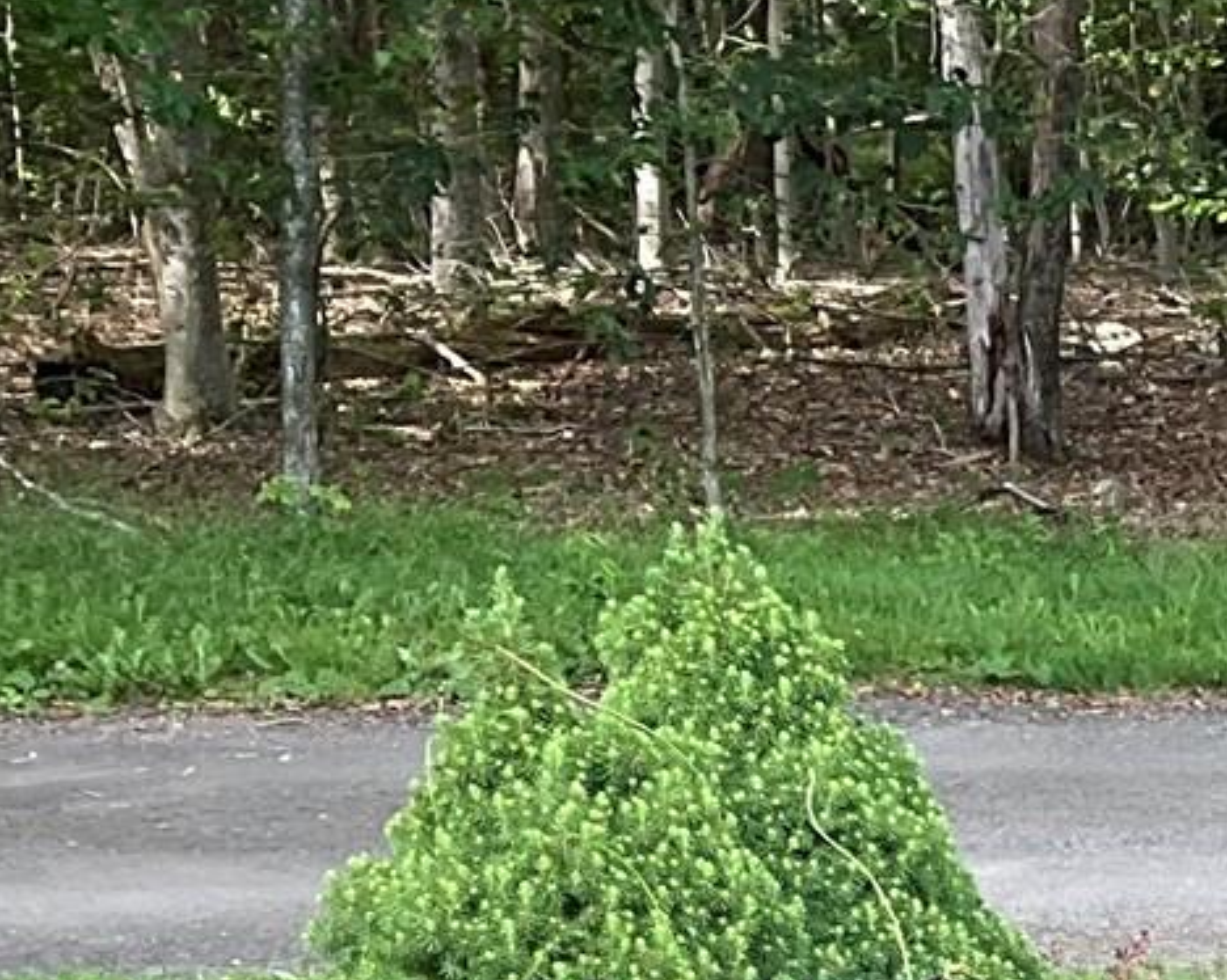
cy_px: 1729
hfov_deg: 13.8
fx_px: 4501
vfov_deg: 11.6
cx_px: 2239
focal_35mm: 124
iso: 20
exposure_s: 1/122
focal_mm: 3
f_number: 1.8
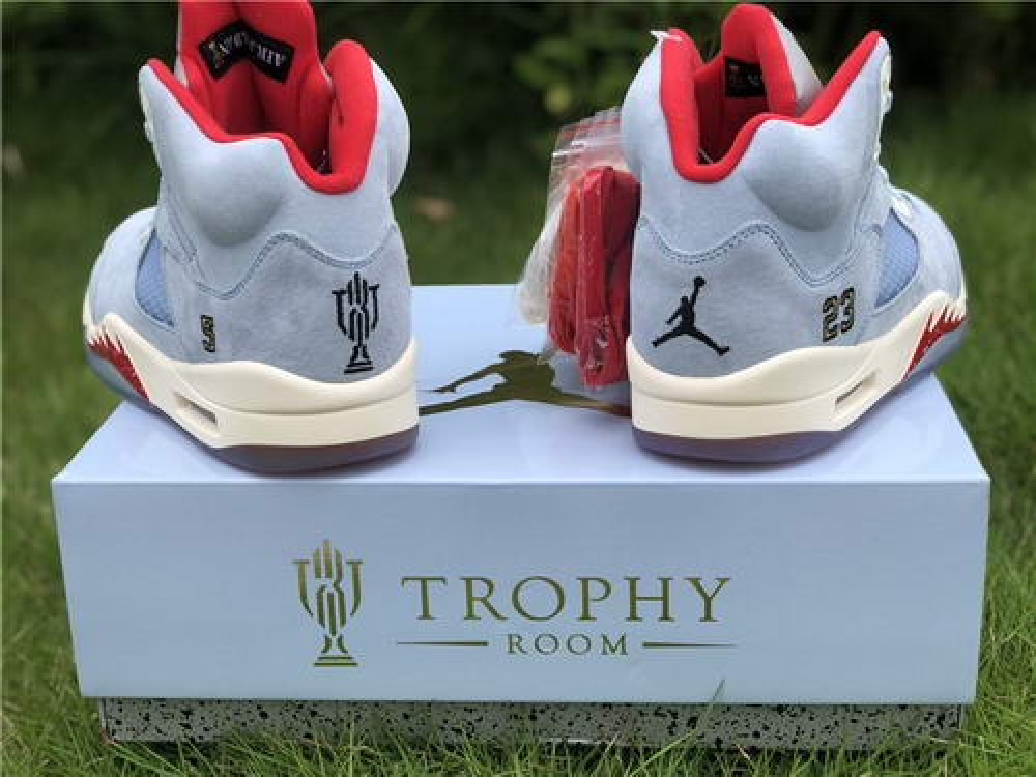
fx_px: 1556
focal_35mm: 52
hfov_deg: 36.8
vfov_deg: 28.0
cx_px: 518
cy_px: 388
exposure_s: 1/216
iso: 16
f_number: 2.4
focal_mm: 6
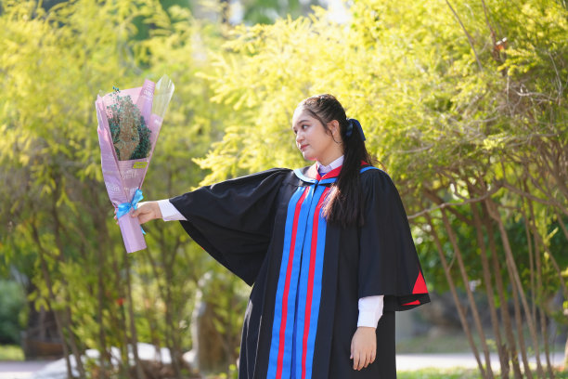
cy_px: 190
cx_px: 284
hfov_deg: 14.7
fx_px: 2209
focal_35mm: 140
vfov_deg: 9.8
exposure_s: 1/500
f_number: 2.8
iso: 250
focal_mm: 140
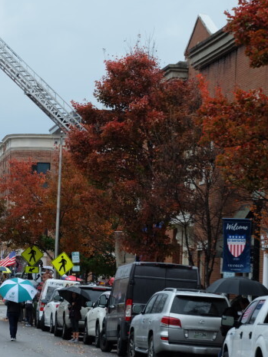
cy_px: 189
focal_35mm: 187
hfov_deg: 7.9
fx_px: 1929
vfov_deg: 10.6
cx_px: -38
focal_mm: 75.4
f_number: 7.1
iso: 400
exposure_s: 1/125
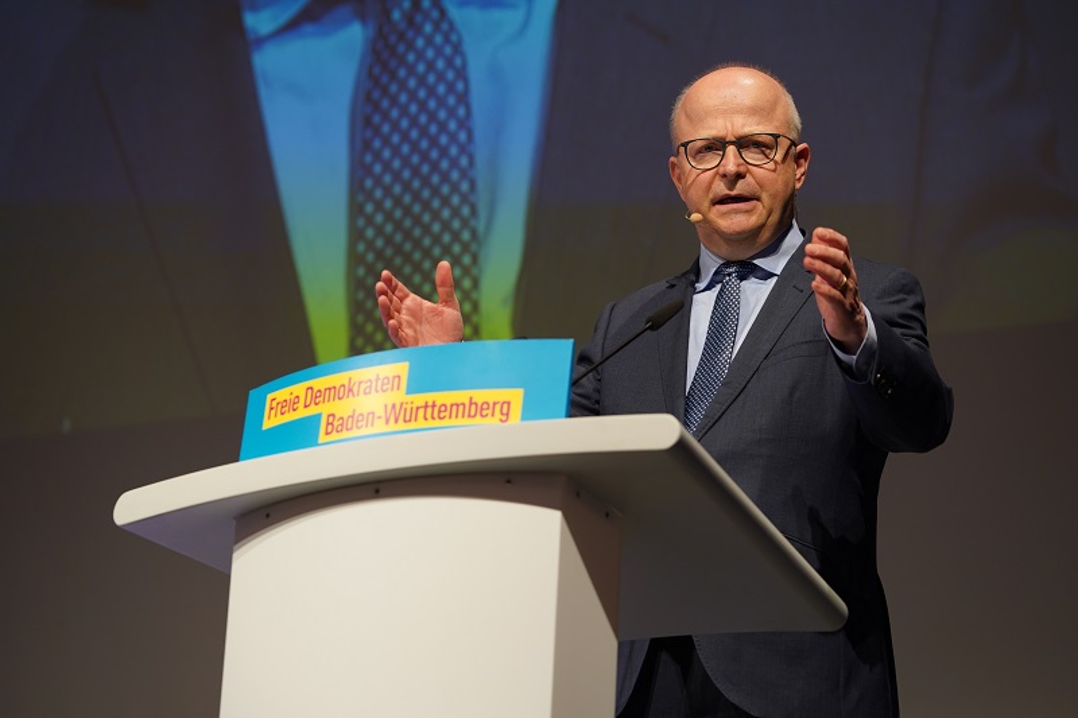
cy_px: 359
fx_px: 4520
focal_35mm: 151
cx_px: 539
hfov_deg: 13.6
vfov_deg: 9.1
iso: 800
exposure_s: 1/160
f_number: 4.5
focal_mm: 151
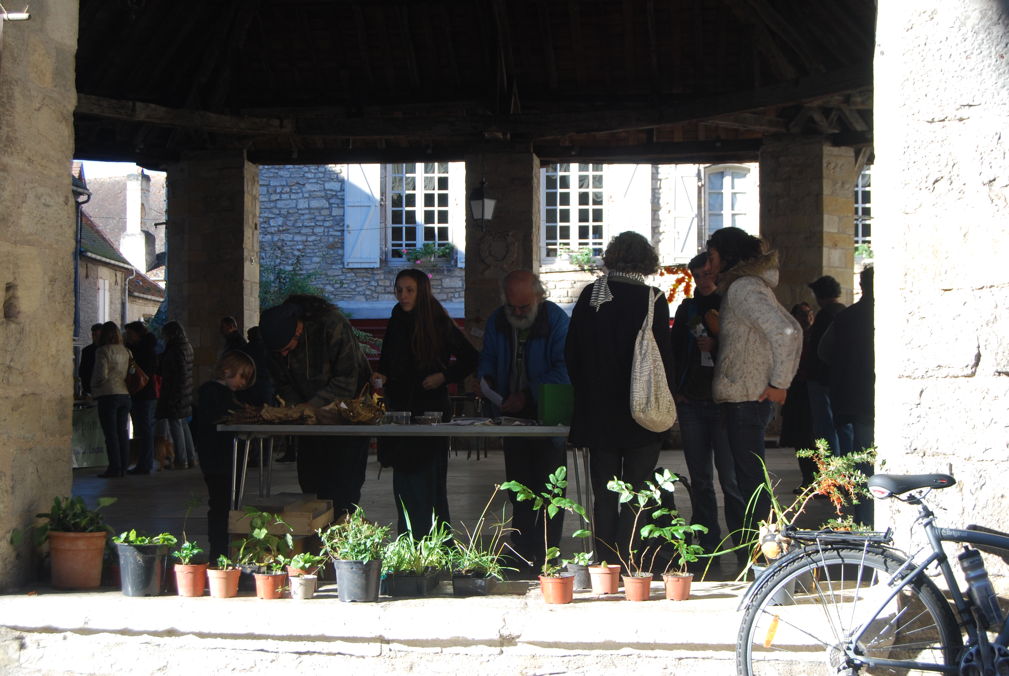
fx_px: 1599
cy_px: 338
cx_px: 504
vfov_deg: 23.8
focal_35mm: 57
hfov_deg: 35.0
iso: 200
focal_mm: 38
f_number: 5
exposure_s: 1/100
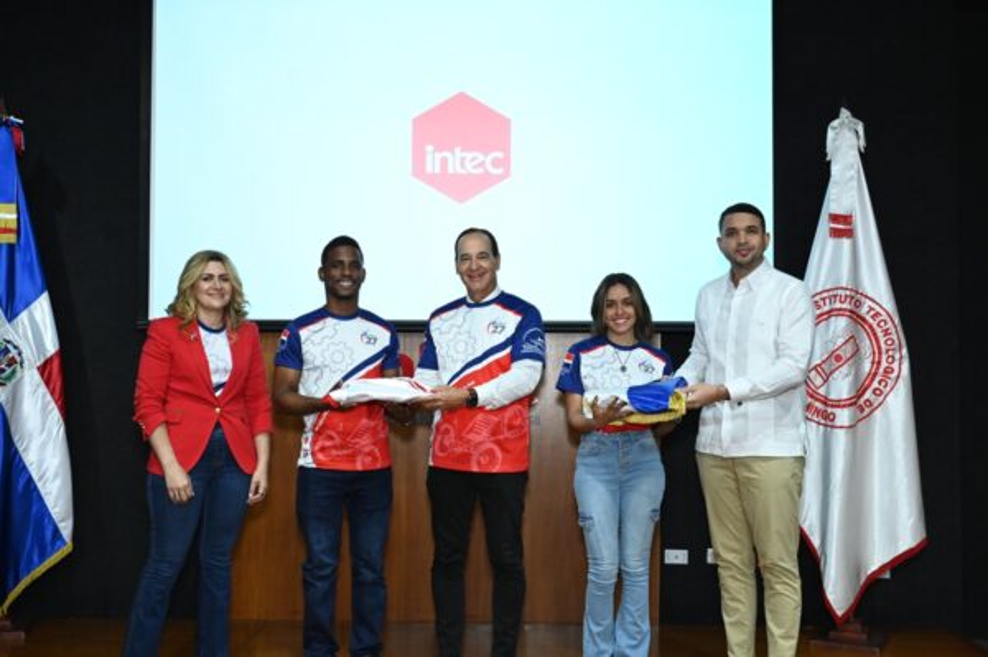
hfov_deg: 48.5
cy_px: 328
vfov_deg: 33.3
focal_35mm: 40
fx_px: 1097
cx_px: 494
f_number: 5.6
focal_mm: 40
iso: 3200
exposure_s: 1/200
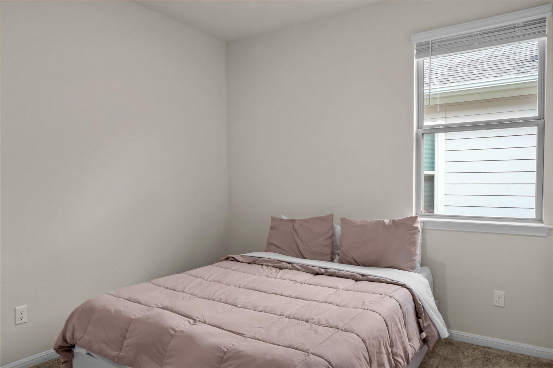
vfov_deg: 53.1
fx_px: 369
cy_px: 184
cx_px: 276
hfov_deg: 73.7
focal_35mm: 24
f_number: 16
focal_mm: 16
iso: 3200
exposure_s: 1/3
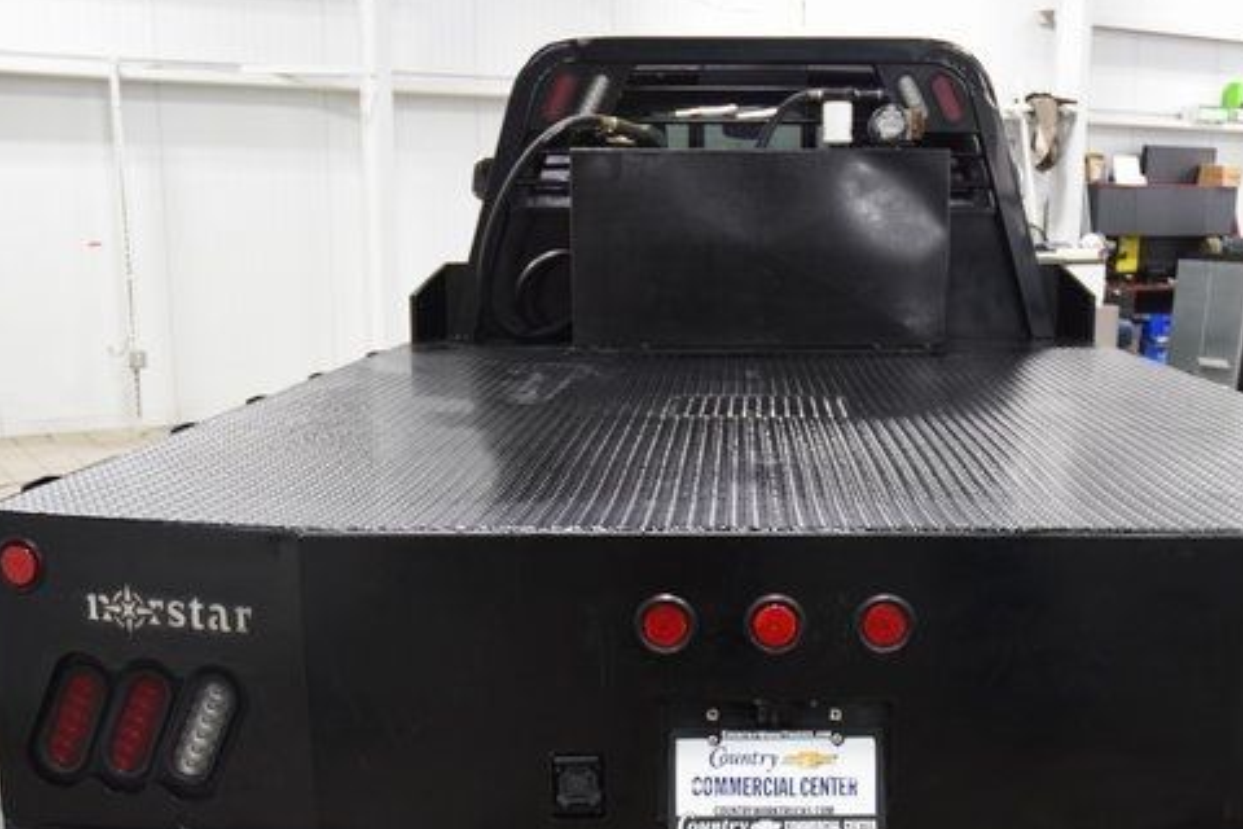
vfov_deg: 30.3
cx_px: 764
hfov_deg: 44.2
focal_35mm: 44
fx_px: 1519
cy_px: 535
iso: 1600
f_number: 4
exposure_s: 1/60
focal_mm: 22
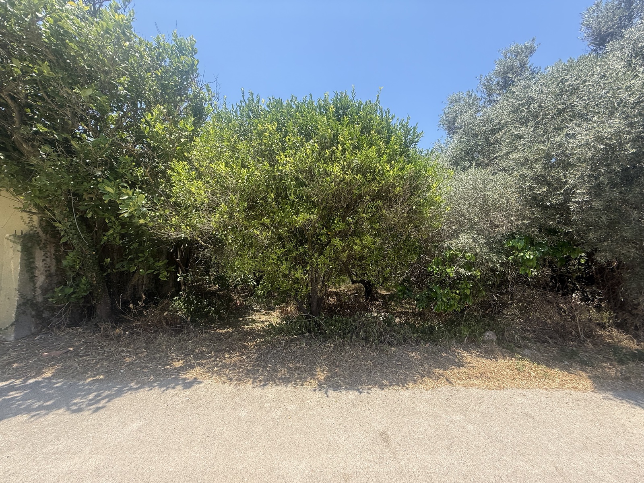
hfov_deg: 102.1
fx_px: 260
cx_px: 322
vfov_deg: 85.7
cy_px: 242
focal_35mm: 14
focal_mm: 2.22
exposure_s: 1/445
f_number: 2.2
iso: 50
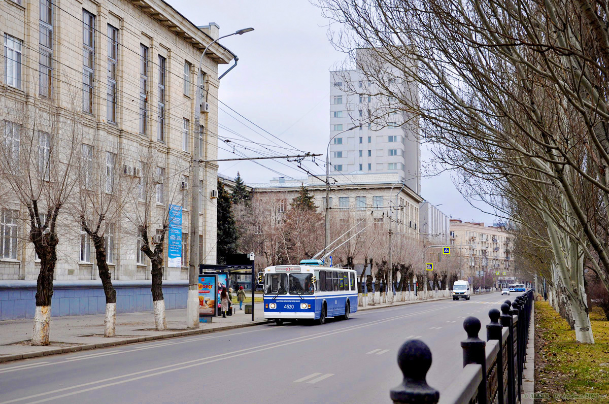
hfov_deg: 38.9
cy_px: 202
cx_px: 304
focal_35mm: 51
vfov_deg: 26.4
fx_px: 861
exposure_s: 1/320
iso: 200
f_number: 6.3
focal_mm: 34
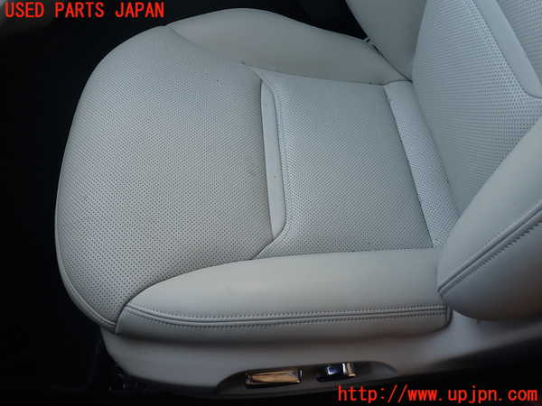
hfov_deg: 69.4
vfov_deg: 54.9
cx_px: 271
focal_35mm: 25
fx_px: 391
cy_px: 203
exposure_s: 1/60
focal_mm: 4.5
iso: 100
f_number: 2.8
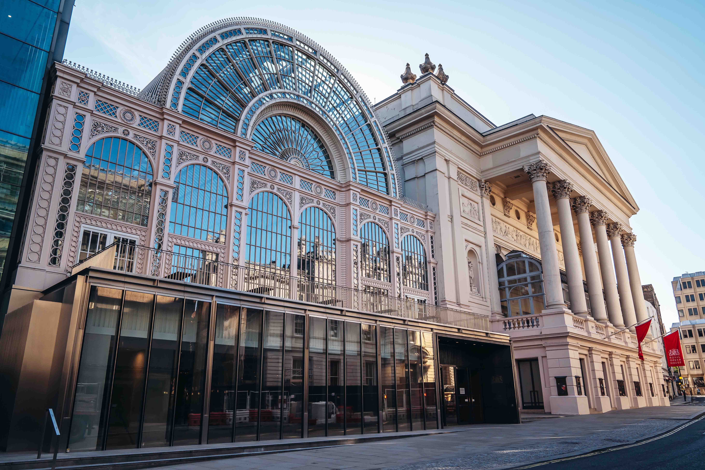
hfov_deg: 69.4
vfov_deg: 49.6
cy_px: 235
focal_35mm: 26
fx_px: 509
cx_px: 352
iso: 400
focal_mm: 26
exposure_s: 1/800
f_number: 5
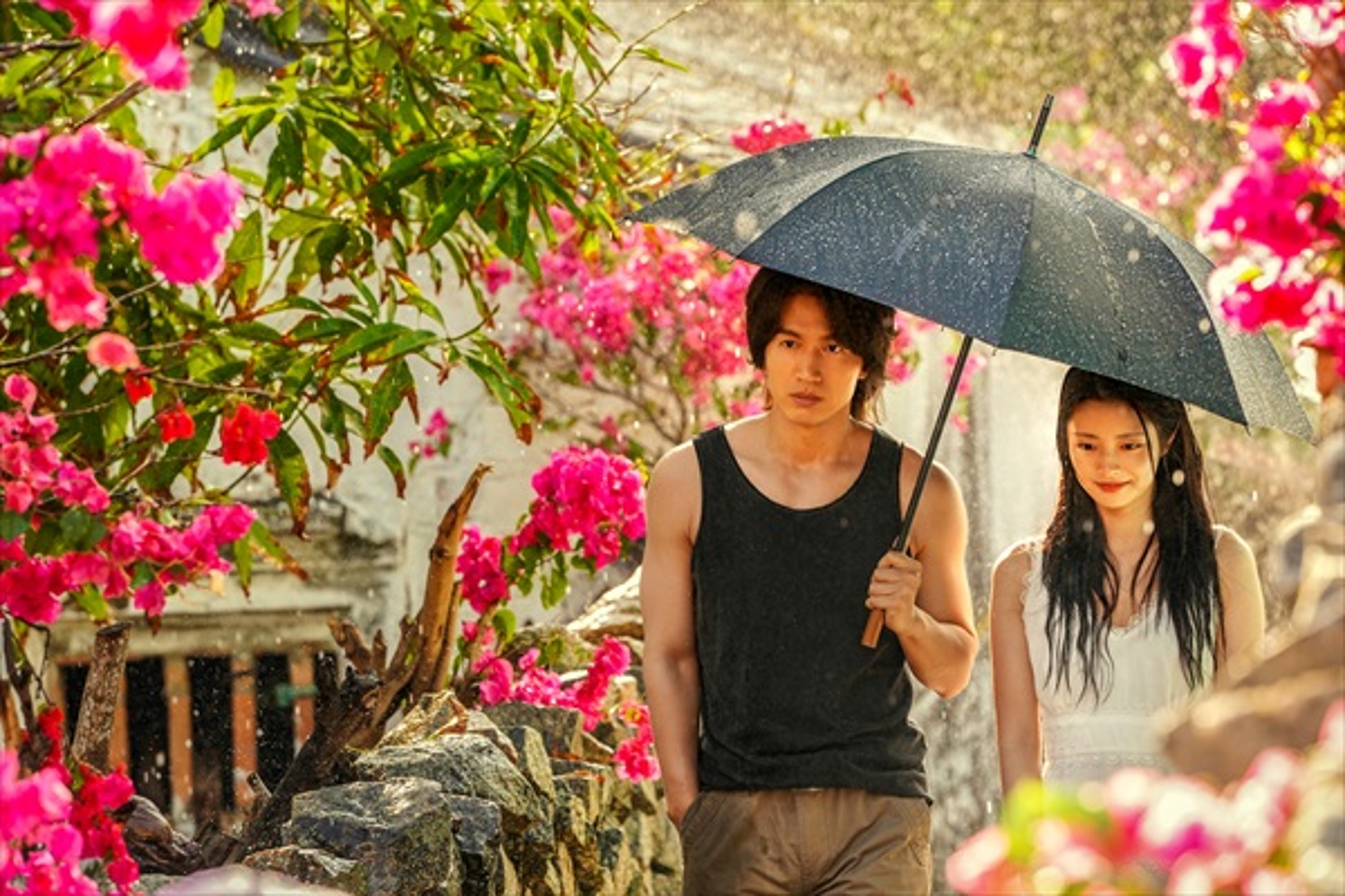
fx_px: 7472
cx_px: 672
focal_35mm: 200
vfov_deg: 6.9
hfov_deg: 10.3
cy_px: 448
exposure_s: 1/400
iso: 640
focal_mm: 200
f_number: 5.6
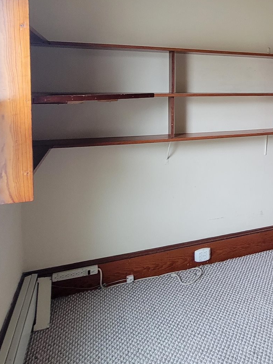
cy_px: 109
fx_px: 305
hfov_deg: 42.6
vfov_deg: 59.6
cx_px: 263
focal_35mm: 29
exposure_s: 1/60
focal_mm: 2.2
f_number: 2.2
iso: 320
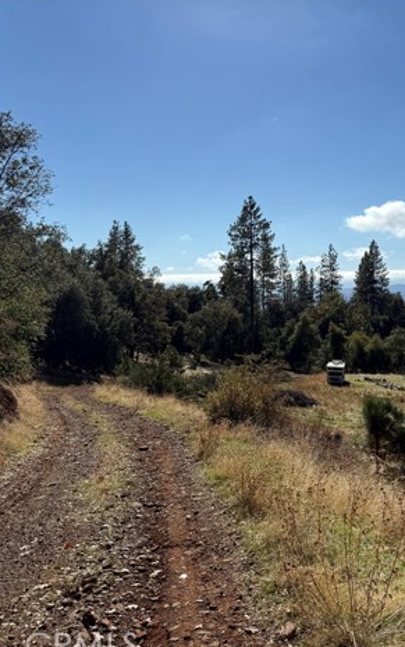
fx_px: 618
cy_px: 331
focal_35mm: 35
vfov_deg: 55.3
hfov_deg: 35.5
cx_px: 302
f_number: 1.78
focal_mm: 6.76
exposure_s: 1/10309
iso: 80
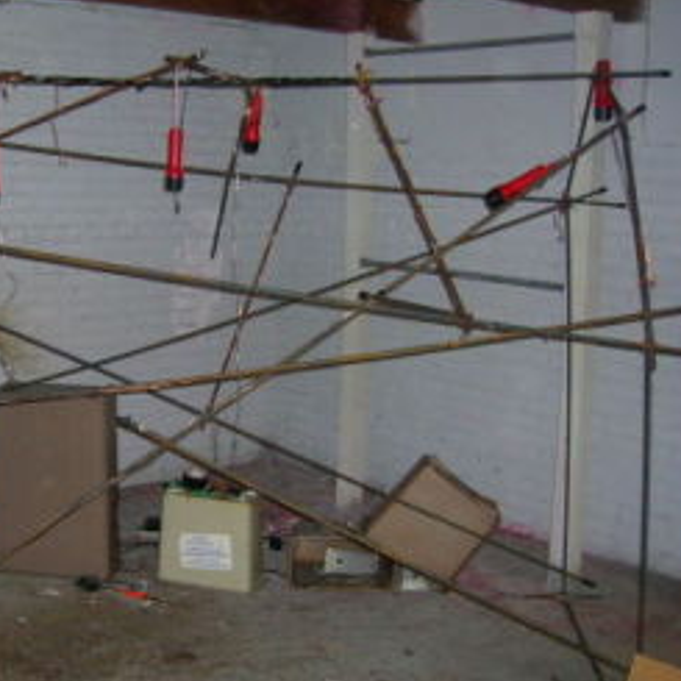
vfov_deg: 34.7
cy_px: 364
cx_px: 170
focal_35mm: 49
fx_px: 1091
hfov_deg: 34.0
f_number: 2.9
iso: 176
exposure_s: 1/60.1
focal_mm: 5.7
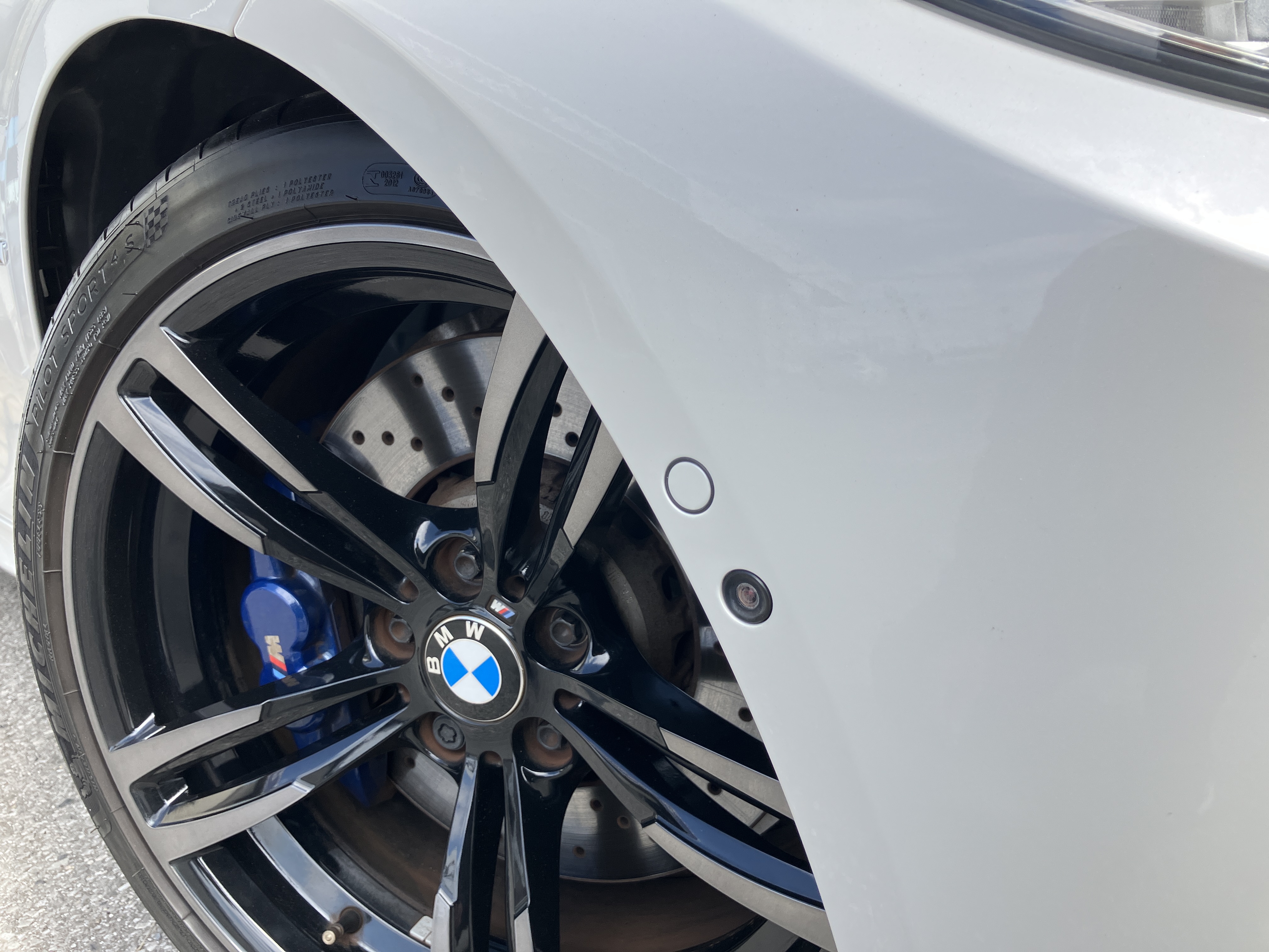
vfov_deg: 49.7
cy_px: 476
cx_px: 634
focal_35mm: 28
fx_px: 1026
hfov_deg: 63.4
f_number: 1.8
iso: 32
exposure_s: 1/684
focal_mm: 3.99
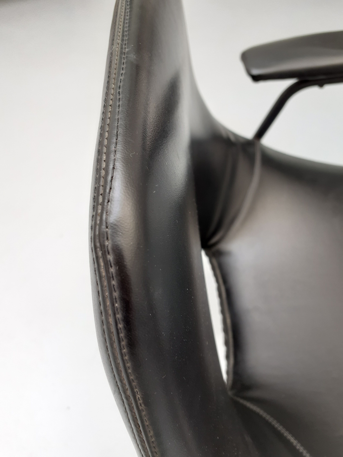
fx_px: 357
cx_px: 172
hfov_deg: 51.4
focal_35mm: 27
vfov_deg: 65.3
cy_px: 228
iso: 40
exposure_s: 1/50
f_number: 1.9
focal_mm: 3.6
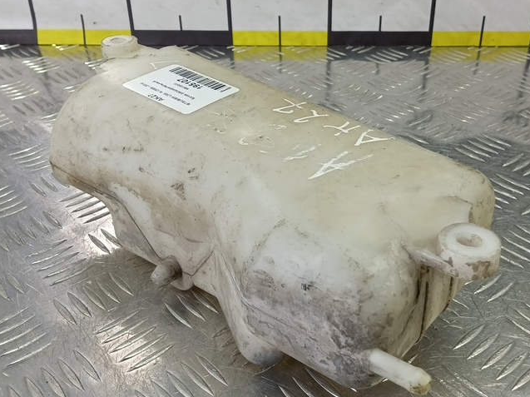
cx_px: 288
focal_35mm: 37
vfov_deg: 38.6
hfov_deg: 50.1
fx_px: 566
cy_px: 211
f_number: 1.6
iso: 116
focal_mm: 4.11
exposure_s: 1/50
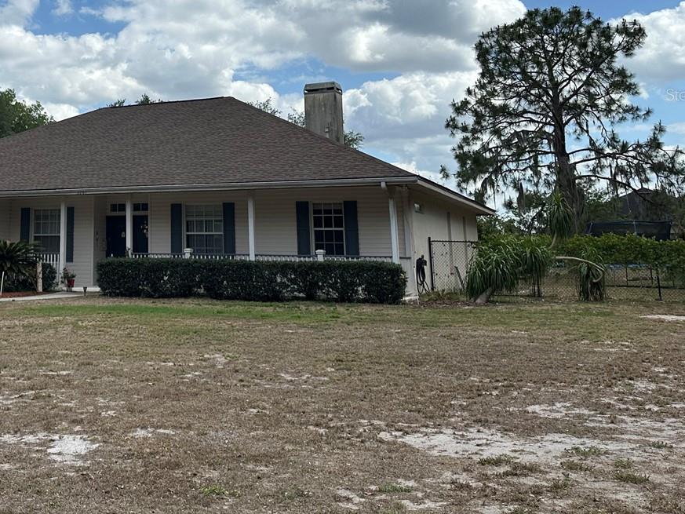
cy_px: 94
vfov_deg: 31.9
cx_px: 112
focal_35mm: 44
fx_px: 871
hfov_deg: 40.7
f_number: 1.78
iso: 80
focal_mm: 6.86
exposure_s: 1/6211
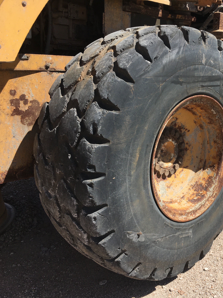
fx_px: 335
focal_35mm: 39
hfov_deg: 35.2
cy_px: 150
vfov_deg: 47.9
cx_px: 189
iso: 25
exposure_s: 1/1148
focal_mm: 4.15
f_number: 2.2
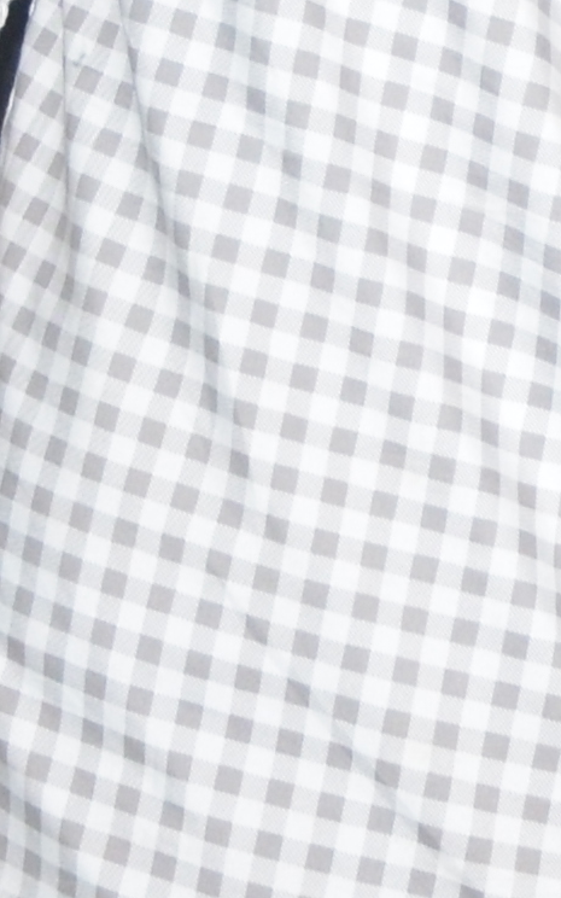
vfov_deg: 6.8
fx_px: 7412
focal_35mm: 303
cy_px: -535
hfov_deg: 4.3
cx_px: 1132
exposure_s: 1/125
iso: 800
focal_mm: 30
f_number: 5
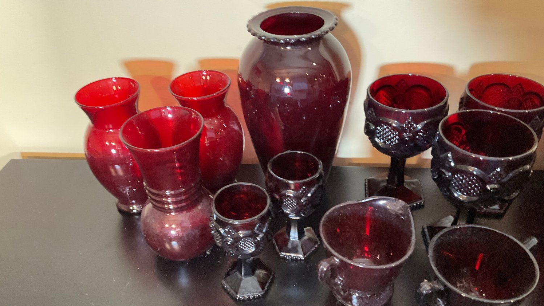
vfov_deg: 36.6
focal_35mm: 32
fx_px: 462
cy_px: 167
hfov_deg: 61.0
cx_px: 275
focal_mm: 3
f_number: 1.8
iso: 250
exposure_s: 1/40
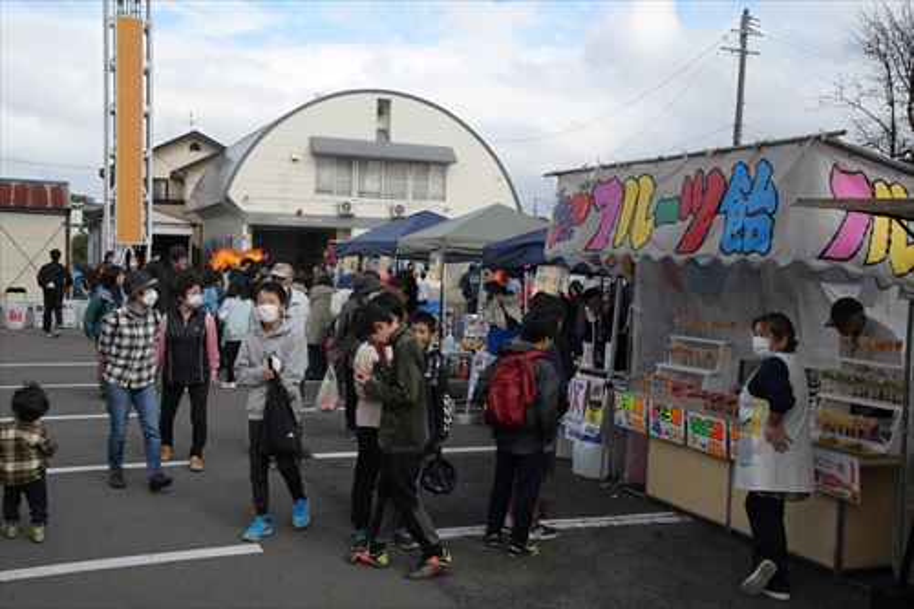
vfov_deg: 36.8
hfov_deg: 53.1
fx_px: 914
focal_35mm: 36
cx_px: 457
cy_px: 304
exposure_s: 1/1250
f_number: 18
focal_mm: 24
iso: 4000
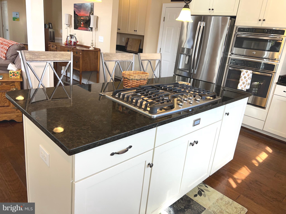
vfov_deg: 53.1
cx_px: 143
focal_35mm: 26
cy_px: 107
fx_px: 215
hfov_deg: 67.3
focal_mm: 5.7
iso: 32
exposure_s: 1/124
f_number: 1.5
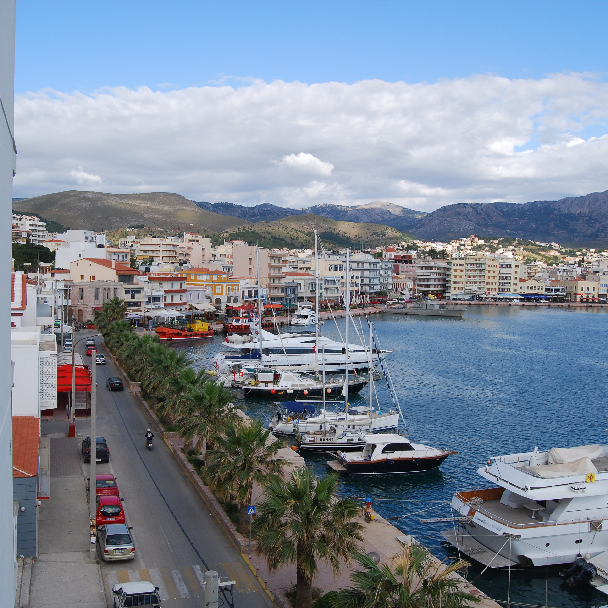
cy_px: 310
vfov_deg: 47.2
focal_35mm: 35
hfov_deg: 47.0
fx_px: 696
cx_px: 254
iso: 200
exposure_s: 1/200
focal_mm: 18
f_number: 10
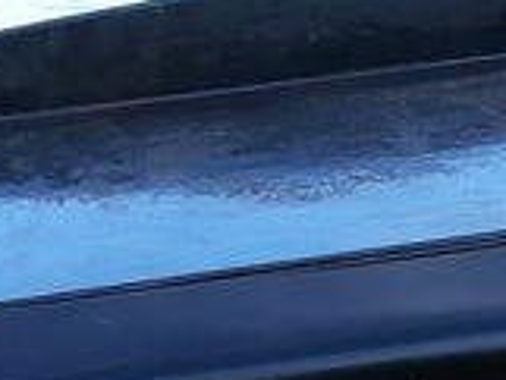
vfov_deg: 8.5
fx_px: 2458
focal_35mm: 168
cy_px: 672
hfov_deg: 11.6
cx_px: 519
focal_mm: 3.71
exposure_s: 1/114
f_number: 1.7
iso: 40
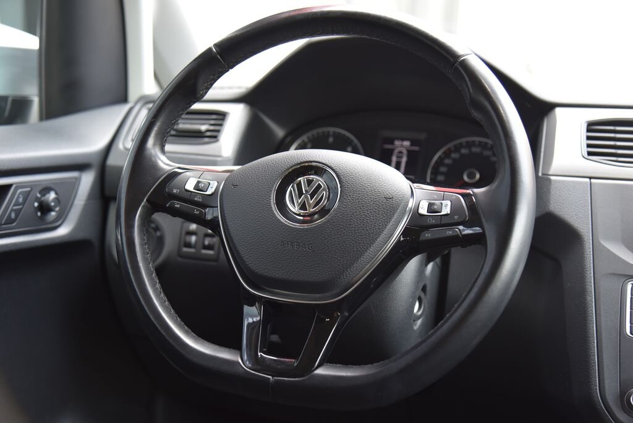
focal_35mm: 48
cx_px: 316
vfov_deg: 28.1
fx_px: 844
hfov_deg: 41.1
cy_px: 212
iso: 500
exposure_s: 1/60
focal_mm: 48
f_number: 4
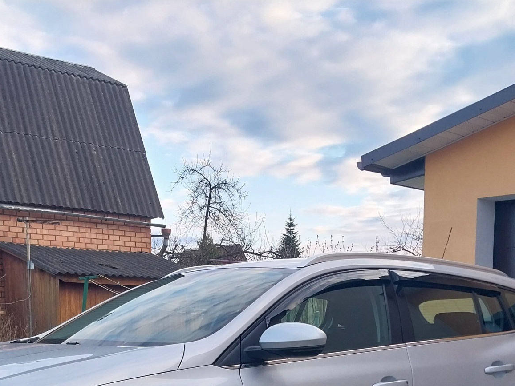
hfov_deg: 34.9
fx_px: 818
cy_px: 407
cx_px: 237
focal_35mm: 55
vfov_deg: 25.0
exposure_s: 1/100
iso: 25
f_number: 1.8
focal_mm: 4
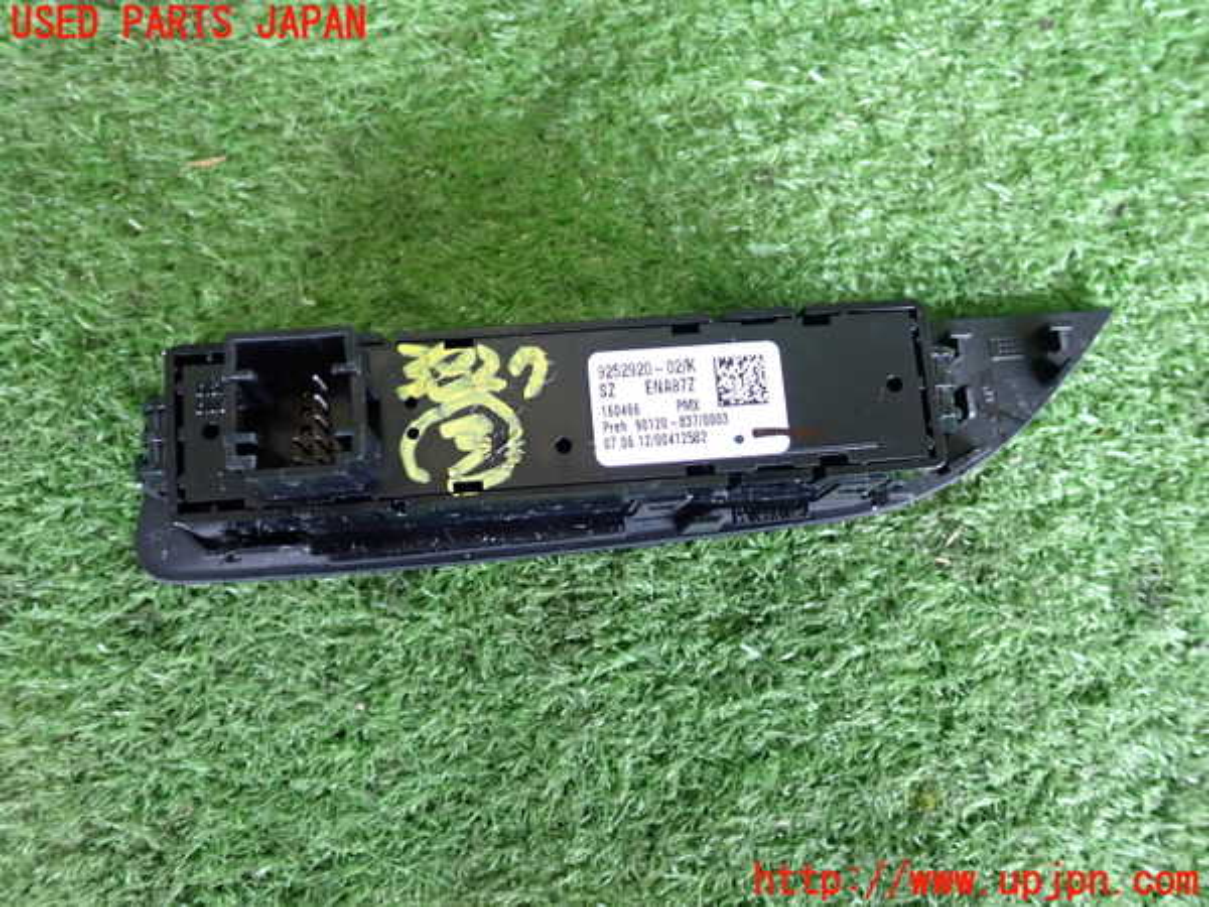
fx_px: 1118
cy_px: 454
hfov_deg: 56.8
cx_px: 604
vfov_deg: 44.2
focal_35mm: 32
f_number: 2.4
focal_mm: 5.79
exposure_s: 1/30
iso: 500
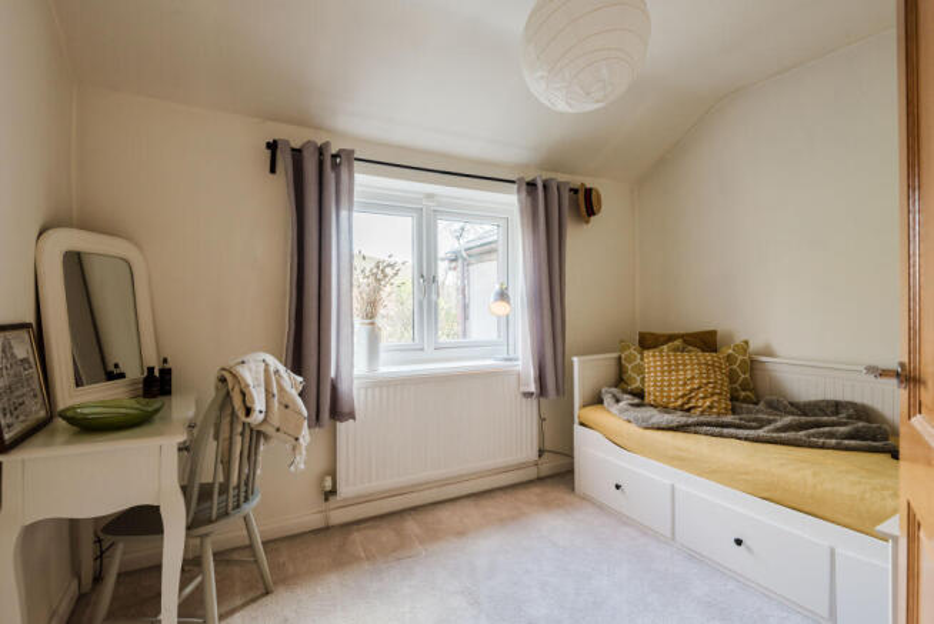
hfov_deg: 90.0
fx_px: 467
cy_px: 312
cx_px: 467
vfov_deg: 67.5
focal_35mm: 18
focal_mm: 18
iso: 160
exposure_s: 1/15
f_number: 8
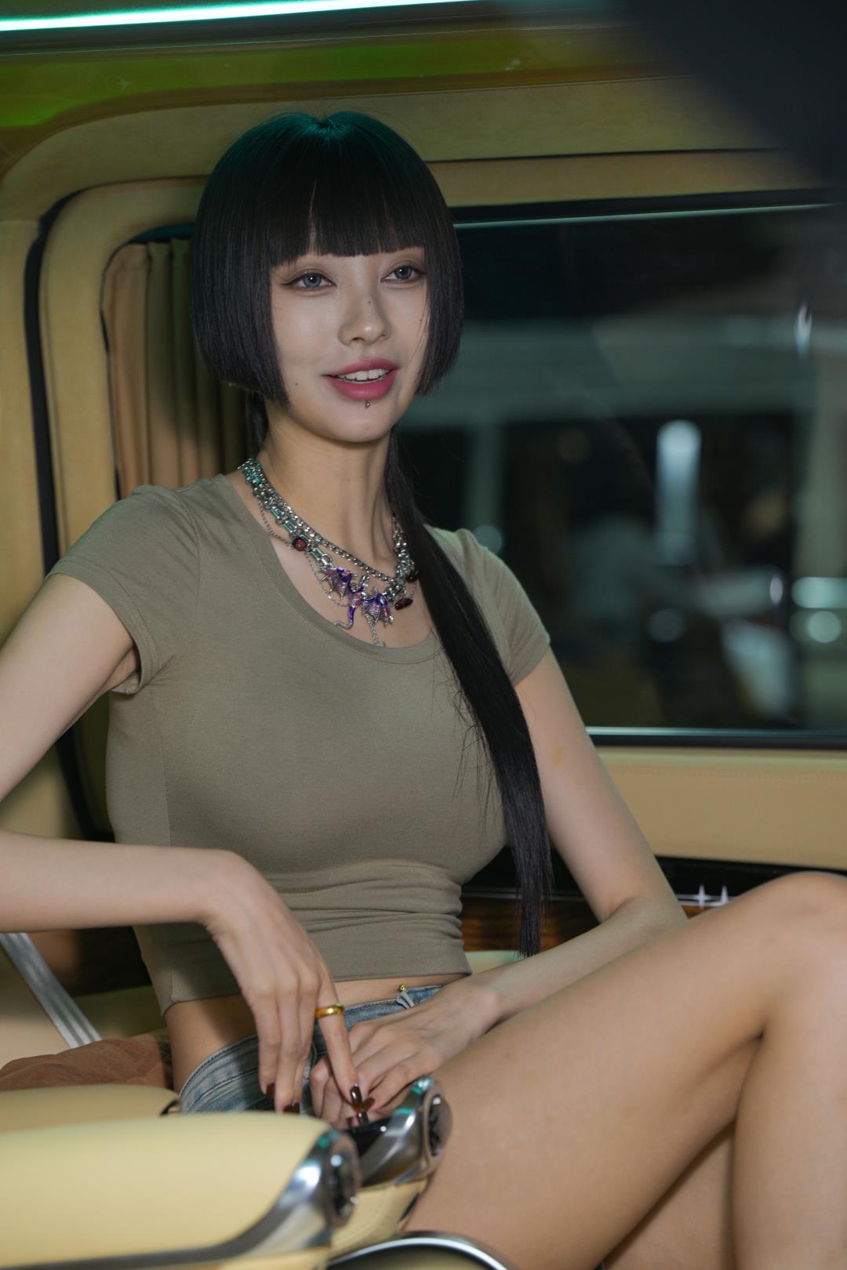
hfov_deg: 11.9
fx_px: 4058
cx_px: 424
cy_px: 635
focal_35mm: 115
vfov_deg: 17.8
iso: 500
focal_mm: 115
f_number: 4
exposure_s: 1/200
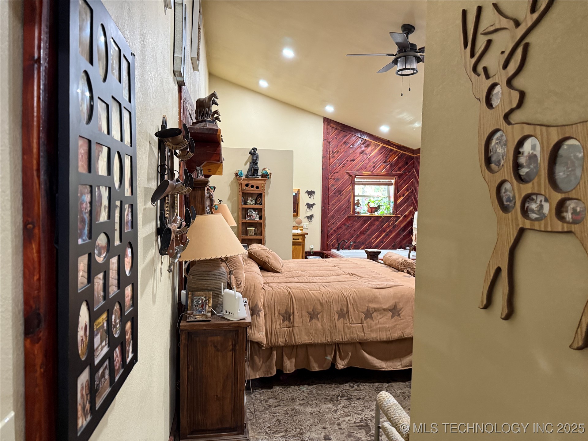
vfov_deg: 56.8
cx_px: 294
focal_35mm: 24
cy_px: 220
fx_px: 408
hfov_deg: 71.6
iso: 500
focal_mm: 6.76
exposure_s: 1/60
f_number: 1.78
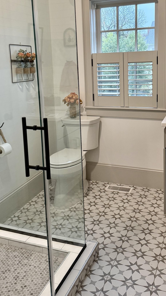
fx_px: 289
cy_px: 105
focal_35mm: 37
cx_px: 96
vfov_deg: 53.2
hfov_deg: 31.9
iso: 250
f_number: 1.78
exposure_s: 1/120
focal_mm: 6.76
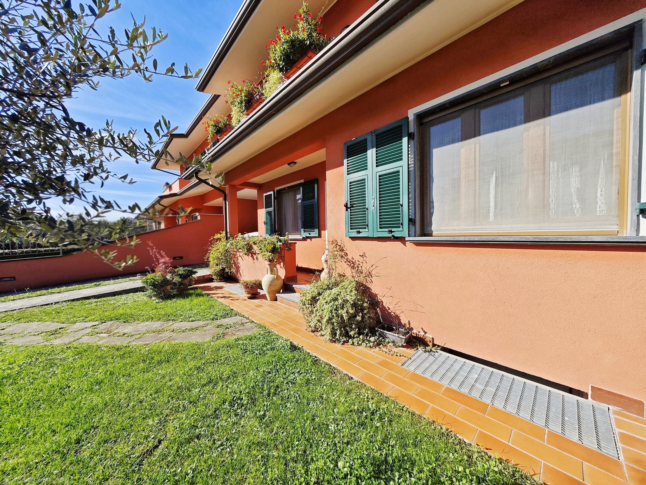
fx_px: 224
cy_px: 242
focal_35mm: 12
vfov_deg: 94.5
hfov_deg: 110.5
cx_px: 323
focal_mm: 2.03
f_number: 1.8
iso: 50
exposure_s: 1/3333
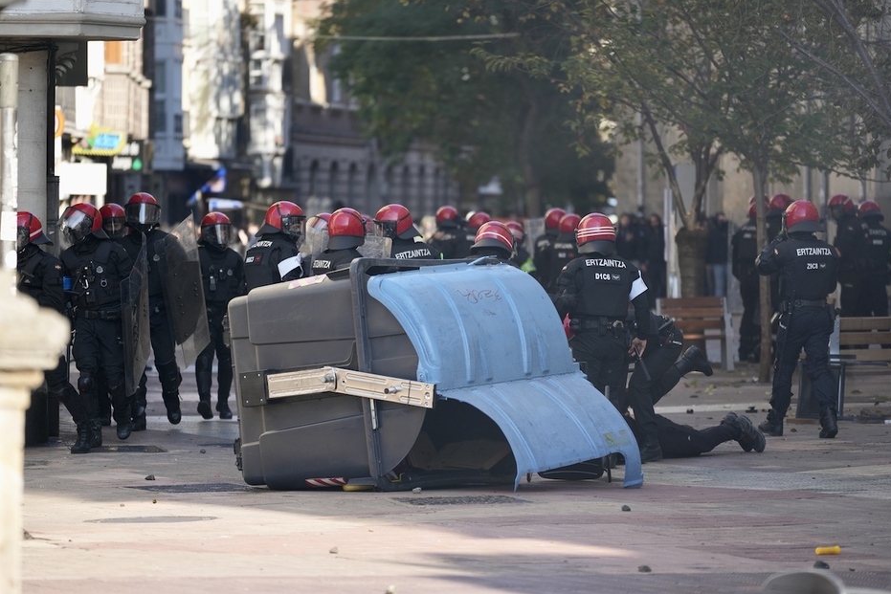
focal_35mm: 201
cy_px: 297
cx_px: 447
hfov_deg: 10.2
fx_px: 4975
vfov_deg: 6.8
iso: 400
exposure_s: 1/2500
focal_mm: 200
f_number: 2.8
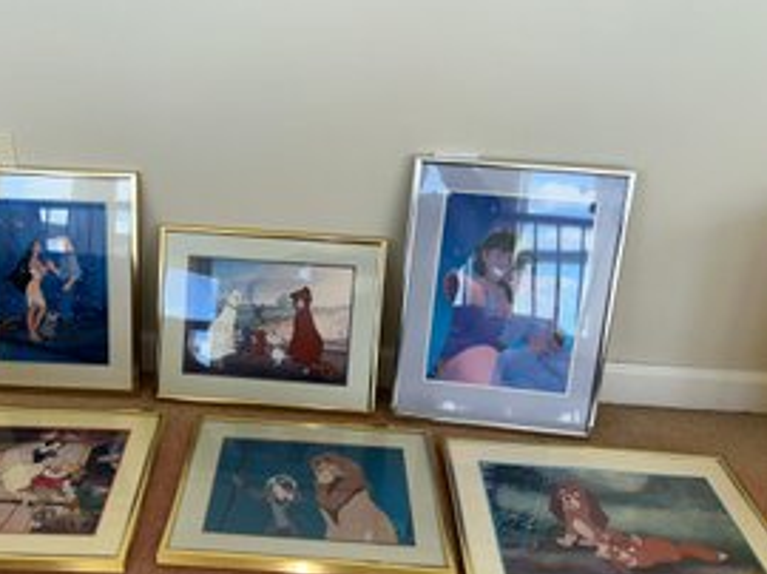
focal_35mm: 33
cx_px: 294
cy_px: 286
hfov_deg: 54.8
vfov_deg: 42.9
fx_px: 731
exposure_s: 1/298
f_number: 1.5
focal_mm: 5.7
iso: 32
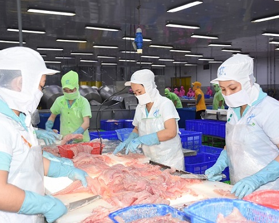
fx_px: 371
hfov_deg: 41.2
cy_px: 111
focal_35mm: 45
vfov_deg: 33.4
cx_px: 137
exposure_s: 1/60
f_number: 4
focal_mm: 26
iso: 500
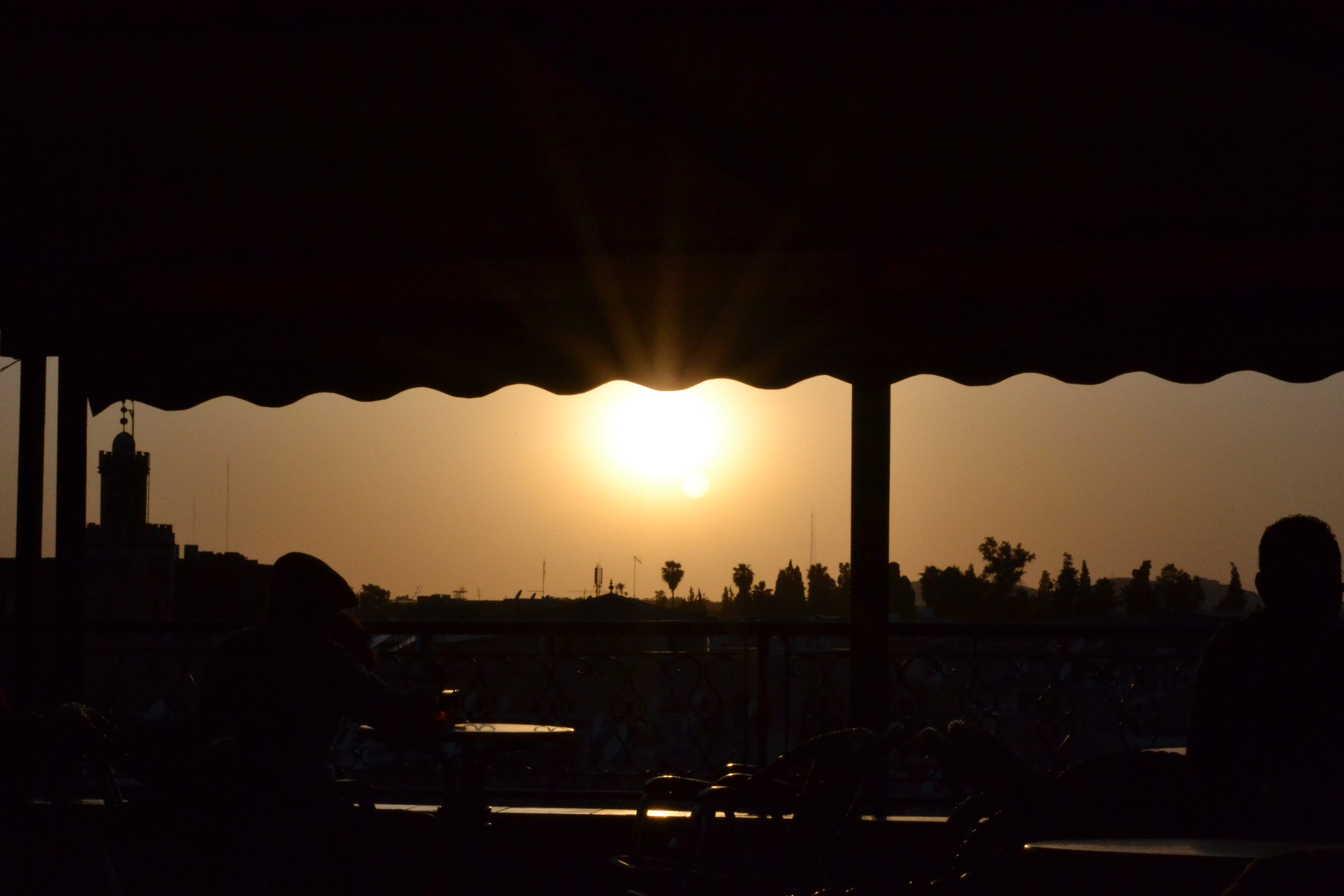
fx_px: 3080
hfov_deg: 24.6
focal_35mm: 82
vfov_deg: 16.6
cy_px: 448
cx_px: 672
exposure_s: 1/320
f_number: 32
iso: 1600
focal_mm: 55
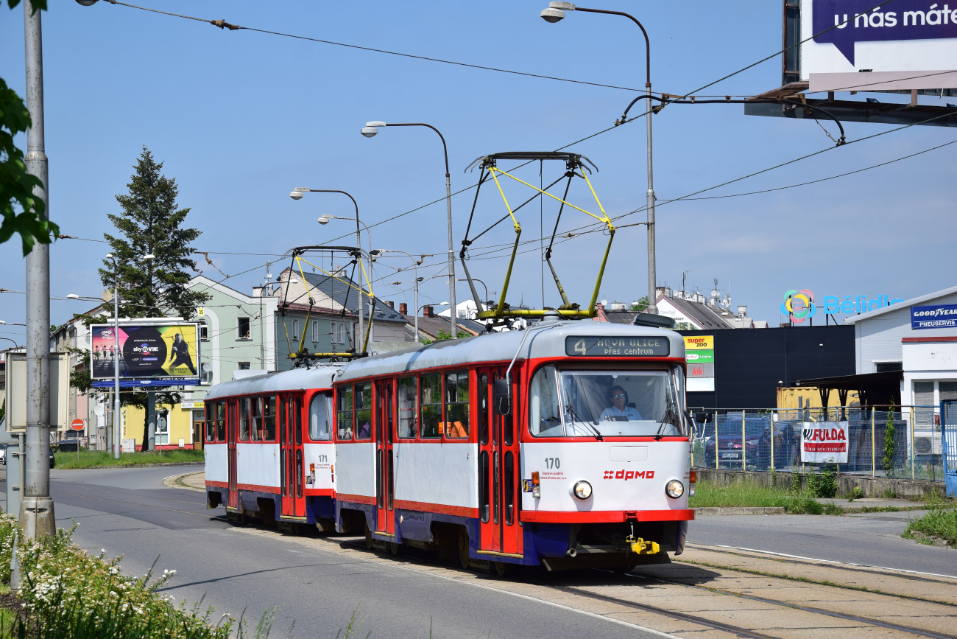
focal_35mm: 93
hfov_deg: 21.9
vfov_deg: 14.7
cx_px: 478
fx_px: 2472
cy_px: 320
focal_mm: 62
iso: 200
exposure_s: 1/1000
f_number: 6.3
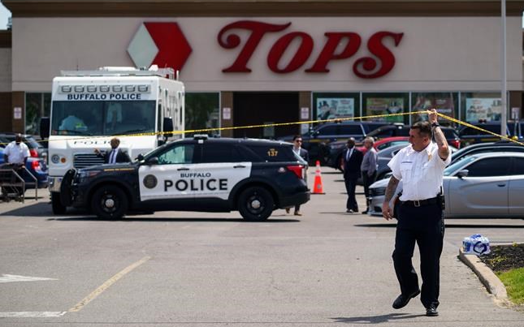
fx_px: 2142
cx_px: 263
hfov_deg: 13.9
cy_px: 163
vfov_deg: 8.7
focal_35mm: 150
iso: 125
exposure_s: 1/640
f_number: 5.6
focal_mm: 146
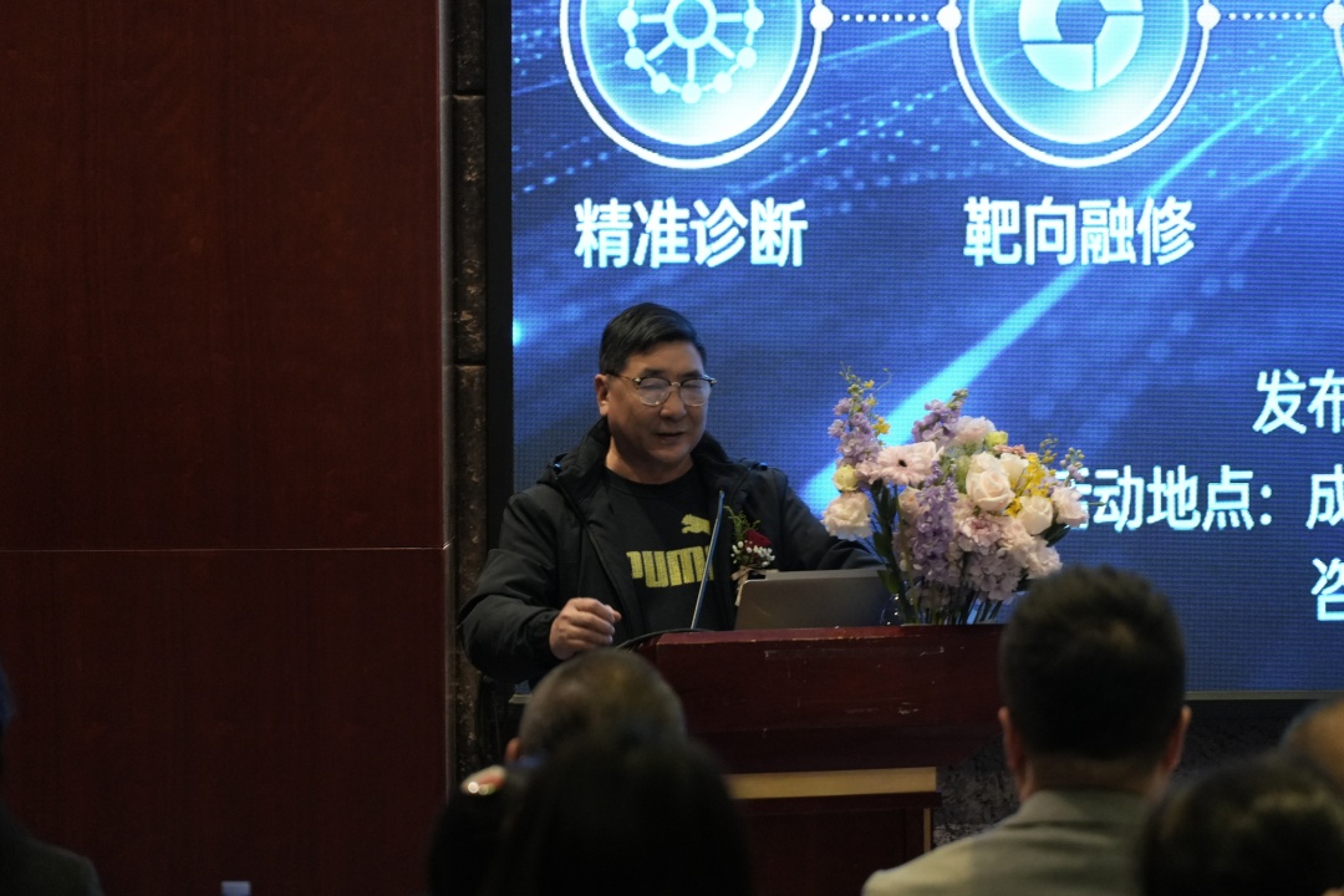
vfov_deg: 6.8
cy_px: 448
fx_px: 7559
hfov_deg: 10.2
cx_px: 672
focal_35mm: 202
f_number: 5.6
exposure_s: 1/50
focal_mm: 135
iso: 2500
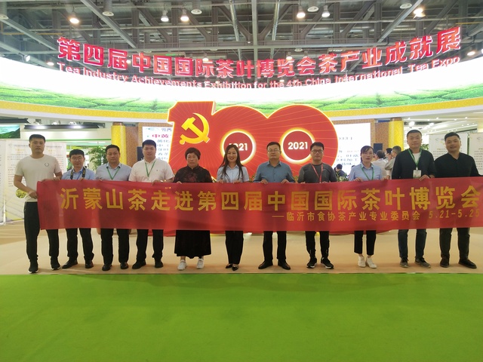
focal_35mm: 30
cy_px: 181
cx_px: 242
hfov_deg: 60.0
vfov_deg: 46.8
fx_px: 419
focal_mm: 3.95
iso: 182
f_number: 1.8
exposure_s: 1/50
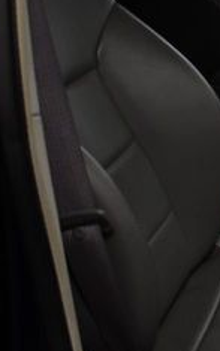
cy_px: 96
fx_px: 959
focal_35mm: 100
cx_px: 431
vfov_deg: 20.7
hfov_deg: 11.8
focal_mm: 18
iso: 800
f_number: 3.5
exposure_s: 1/160
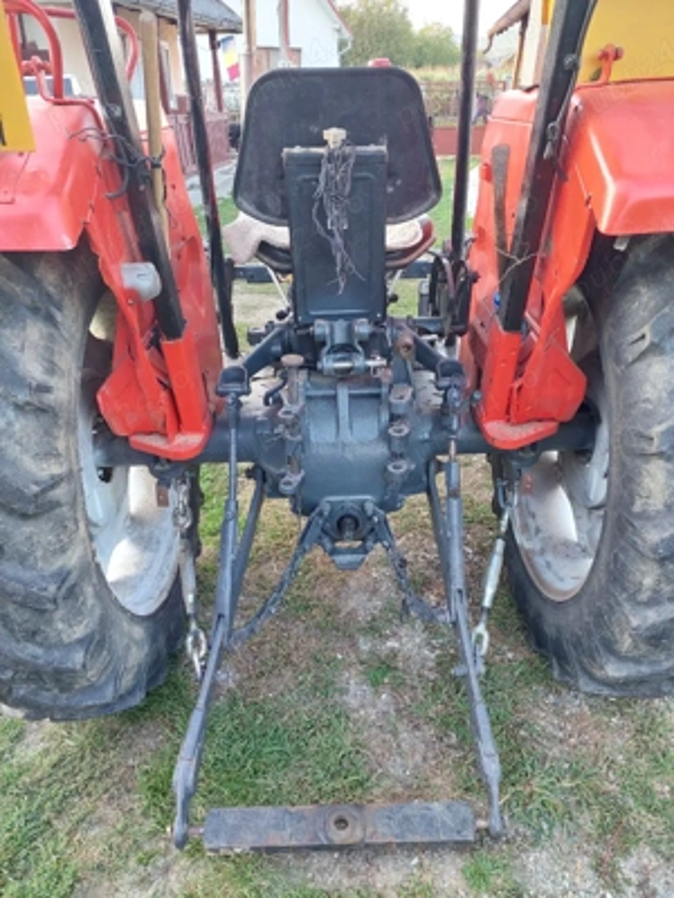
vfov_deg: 69.4
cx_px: 337
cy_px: 449
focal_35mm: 25
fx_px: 649
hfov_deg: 54.9
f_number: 1.8
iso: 160
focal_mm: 5.23
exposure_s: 1/50
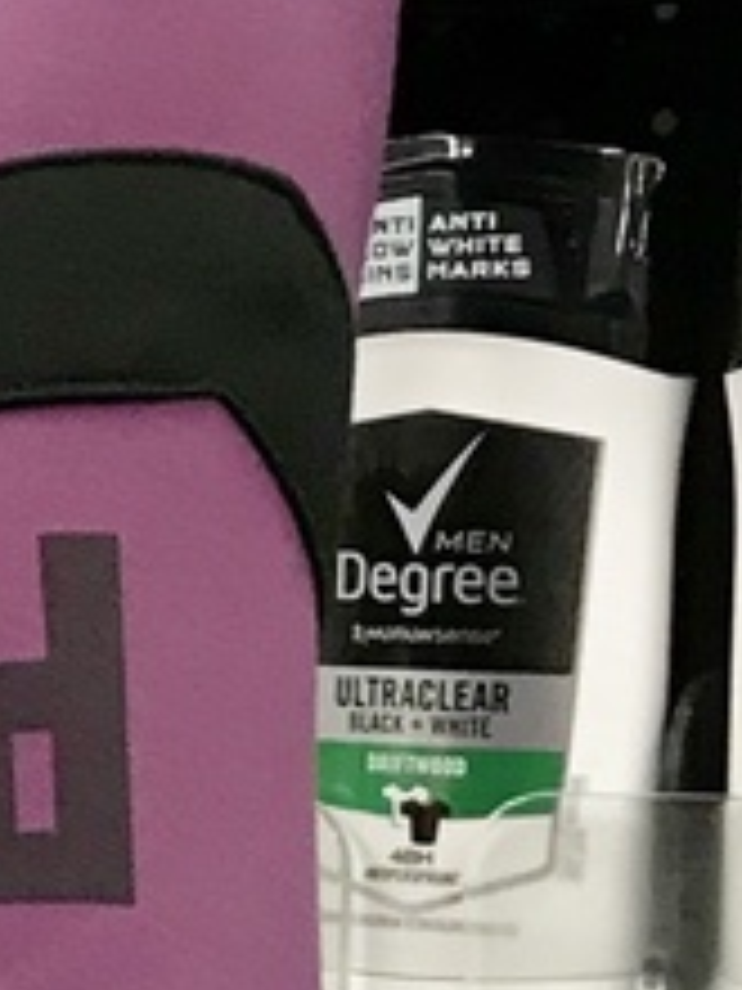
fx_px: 5230
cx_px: -1264
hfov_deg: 7.4
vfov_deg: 10.8
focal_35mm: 183
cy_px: 783
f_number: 1.8
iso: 40
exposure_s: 1/24
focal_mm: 3.99
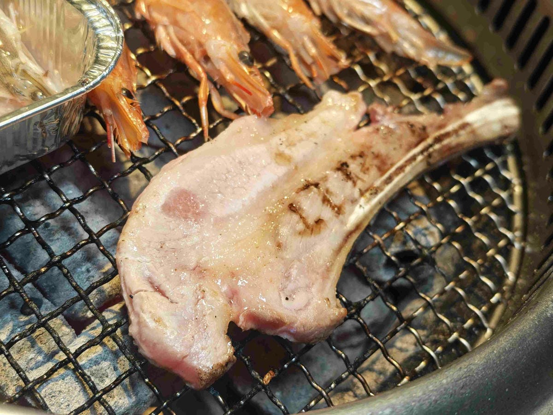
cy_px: 208
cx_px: 276
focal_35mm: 46
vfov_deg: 31.5
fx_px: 735
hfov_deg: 41.2
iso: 151
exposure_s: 1/120
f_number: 2
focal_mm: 8.72
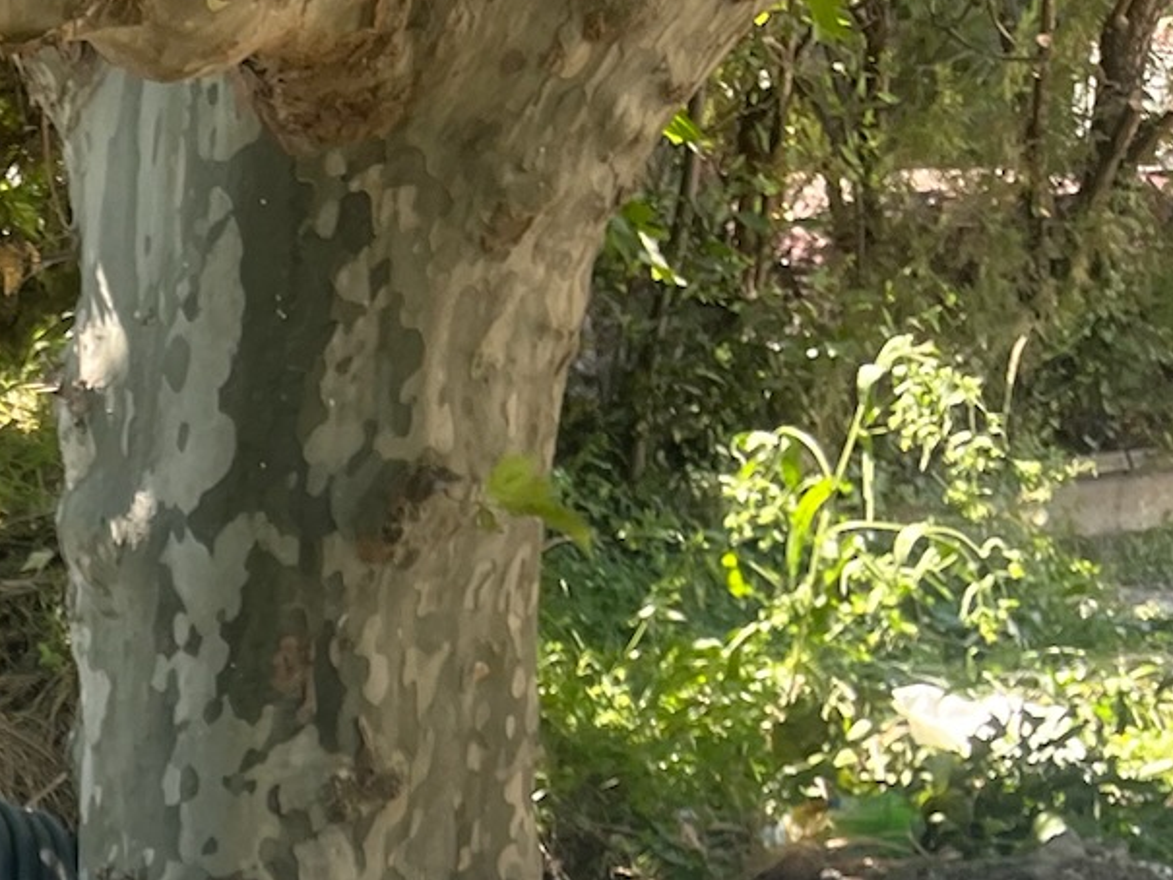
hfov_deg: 19.4
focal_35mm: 88
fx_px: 2983
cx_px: -580
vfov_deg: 15.2
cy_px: 1427
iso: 50
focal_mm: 5.1
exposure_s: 1/504
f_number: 1.6
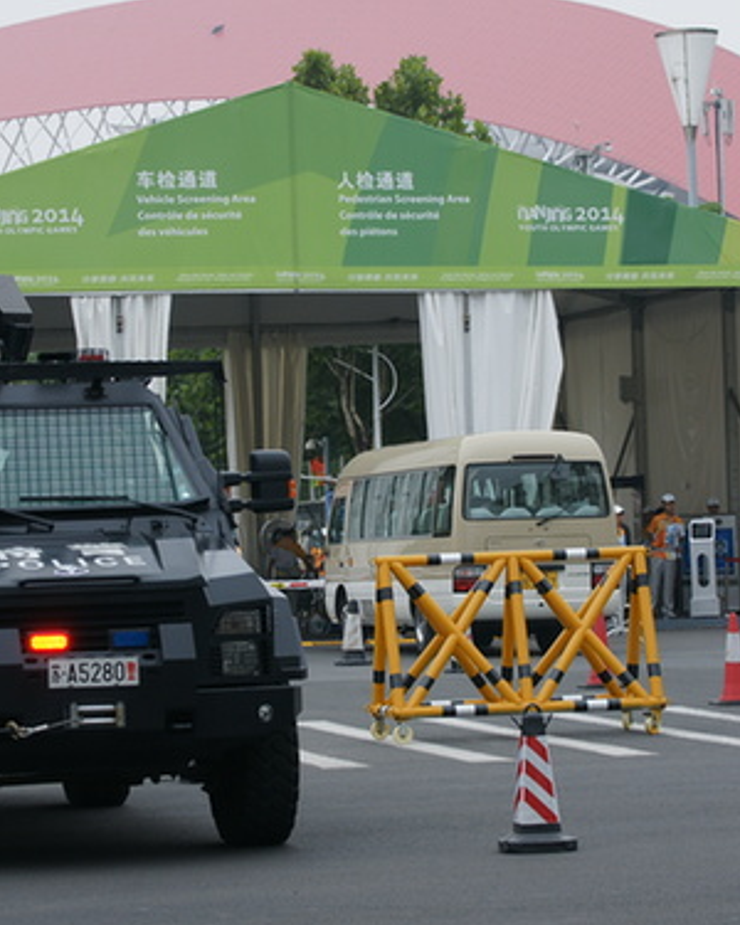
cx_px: 339
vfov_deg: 12.9
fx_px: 4079
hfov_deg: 10.4
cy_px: 464
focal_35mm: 149
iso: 200
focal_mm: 70
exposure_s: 1/160
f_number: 6.3
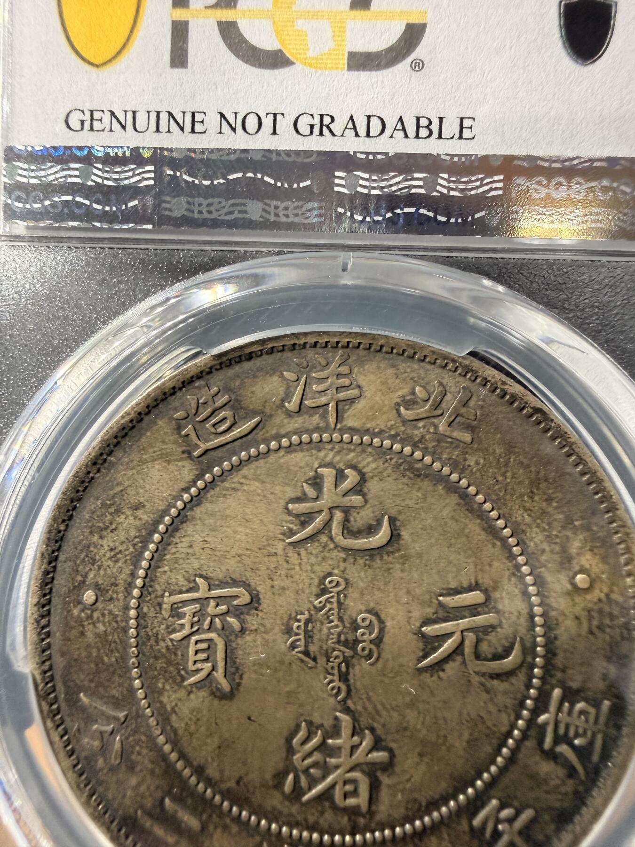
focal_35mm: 24
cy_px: 424
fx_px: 587
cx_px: 318
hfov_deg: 56.8
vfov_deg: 71.6
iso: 400
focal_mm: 2.22
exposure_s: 1/71
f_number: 2.2
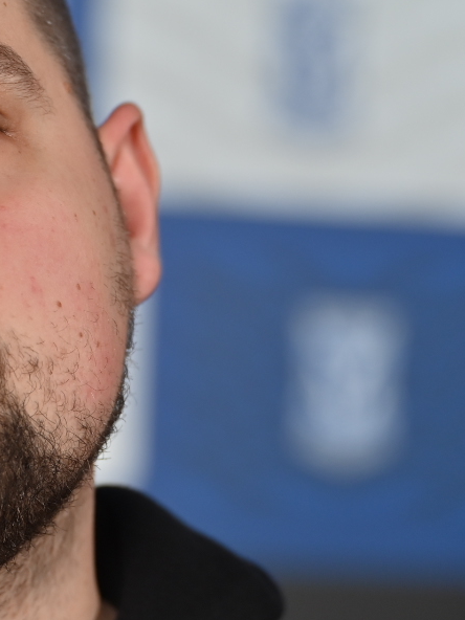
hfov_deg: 4.5
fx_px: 5893
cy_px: 278
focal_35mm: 329
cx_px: -76
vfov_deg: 6.0
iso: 200
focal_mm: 125
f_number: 2.8
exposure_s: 1/160
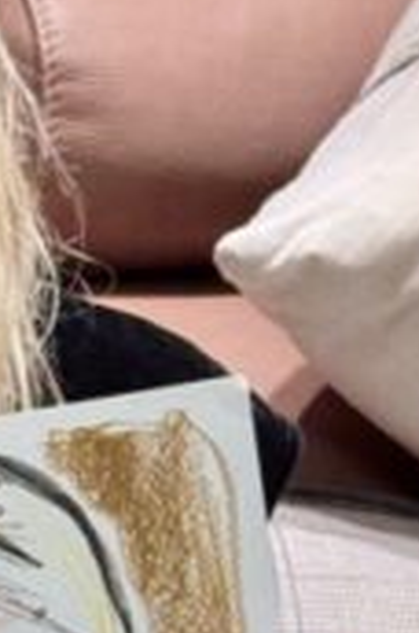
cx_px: -35
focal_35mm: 227
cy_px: 581
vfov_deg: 9.0
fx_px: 3979
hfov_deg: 6.0
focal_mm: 6.76
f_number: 1.78
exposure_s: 1/50
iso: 50
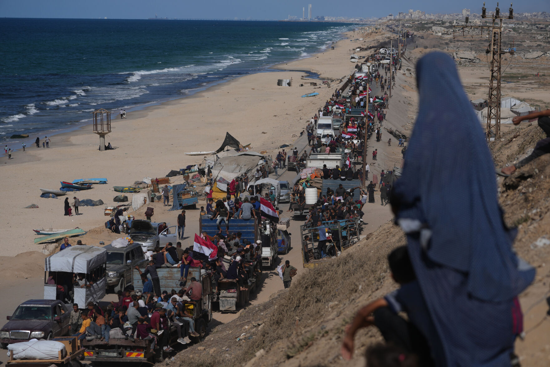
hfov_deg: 20.2
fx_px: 1543
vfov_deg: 13.5
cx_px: 275
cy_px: 184
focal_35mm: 101
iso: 125
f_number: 4.5
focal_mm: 101
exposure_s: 1/4000
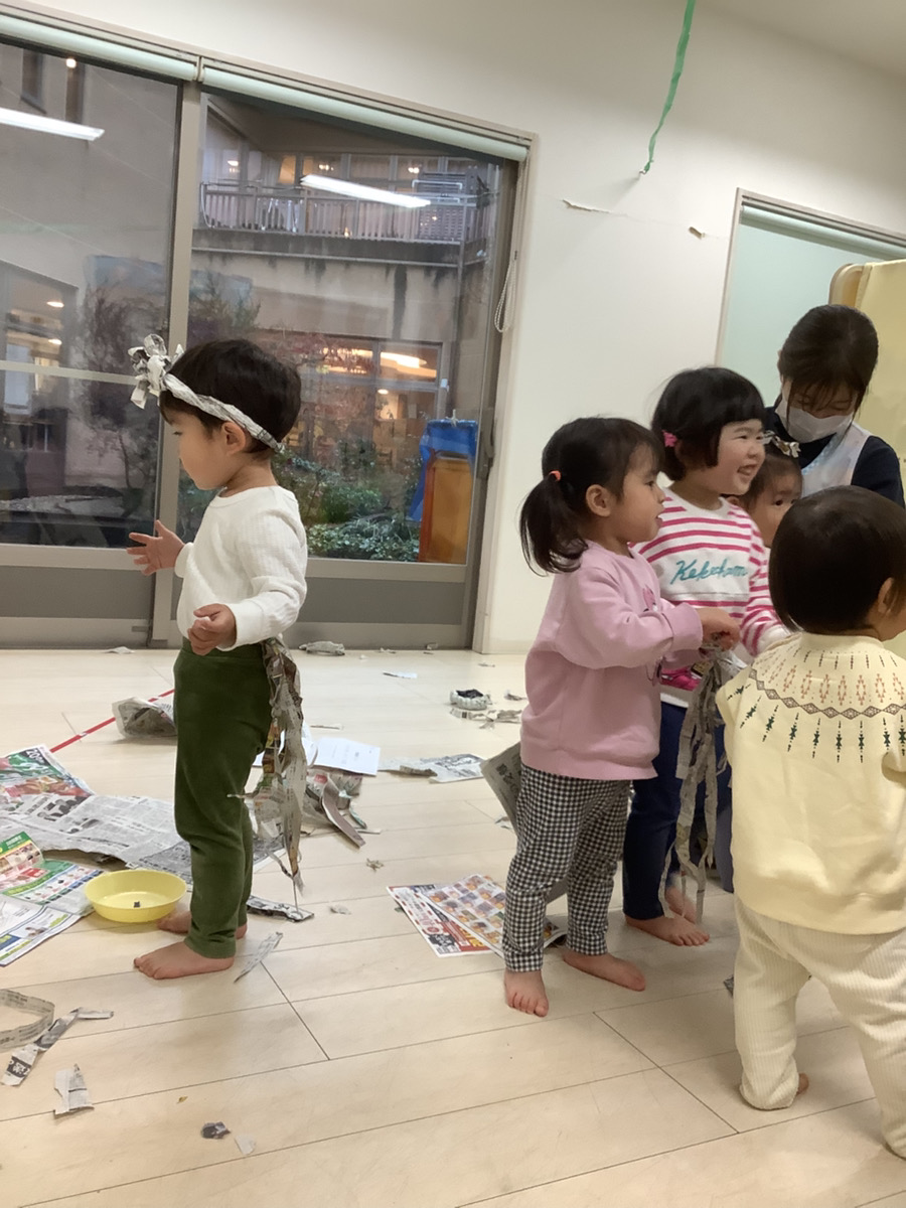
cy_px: 604
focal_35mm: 31
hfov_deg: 45.4
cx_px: 453
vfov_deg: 58.4
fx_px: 1082
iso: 100
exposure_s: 1/60
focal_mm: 3.3
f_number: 2.4
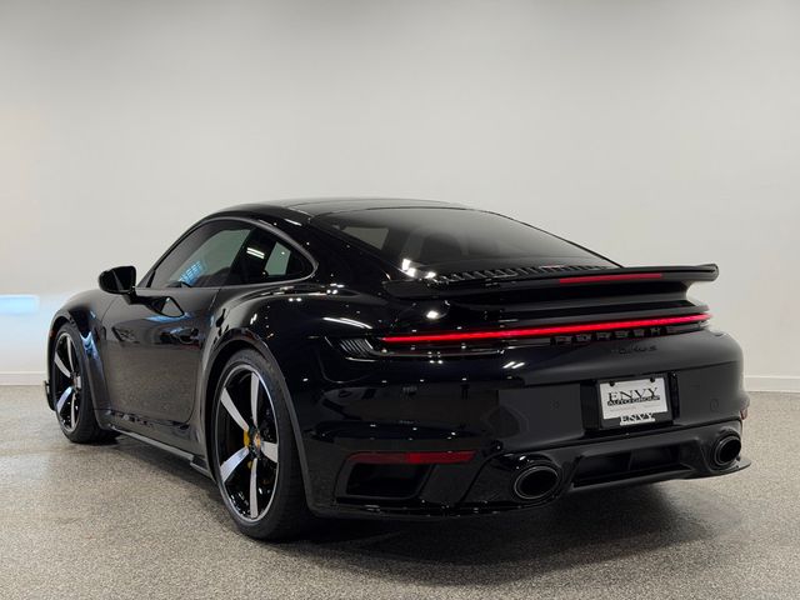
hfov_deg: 39.7
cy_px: 300
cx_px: 400
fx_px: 1109
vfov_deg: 30.3
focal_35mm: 48
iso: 50
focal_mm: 6.76
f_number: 1.78
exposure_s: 1/218
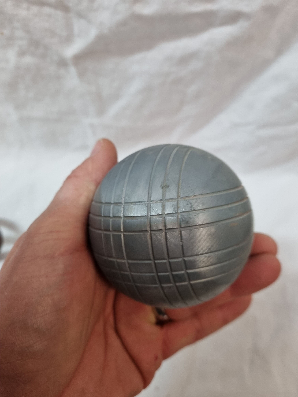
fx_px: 298
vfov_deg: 67.3
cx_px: 149
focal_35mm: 26
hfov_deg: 53.1
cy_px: 198
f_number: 1.8
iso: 200
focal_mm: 5.4
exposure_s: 1/50
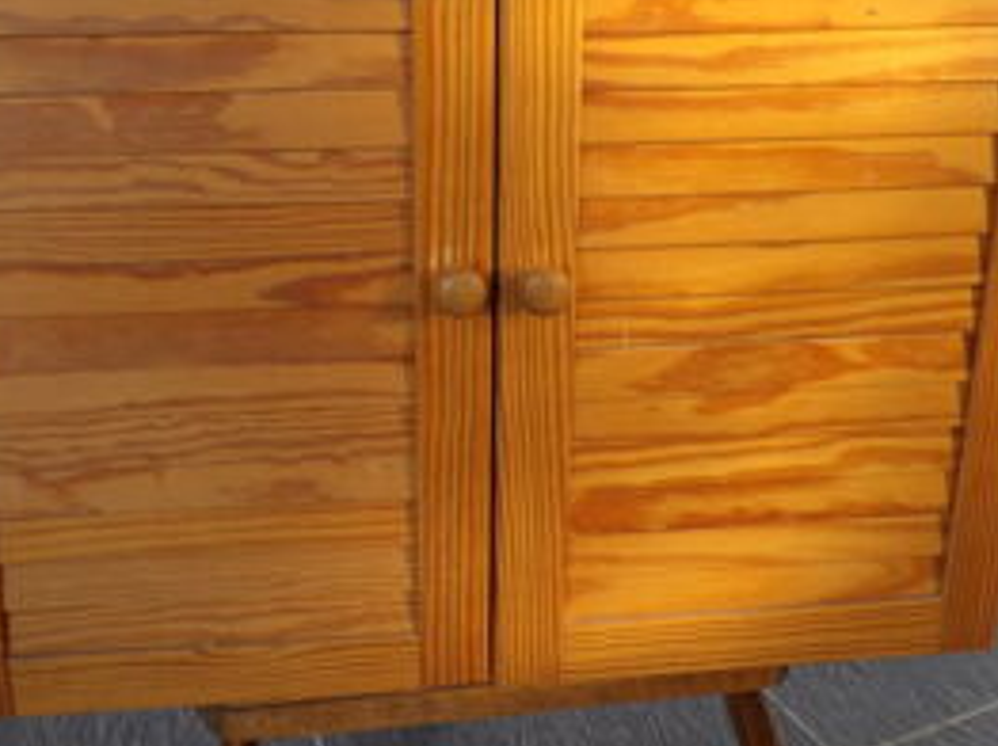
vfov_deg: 32.5
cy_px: 244
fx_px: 1267
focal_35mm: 44
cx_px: 453
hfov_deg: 42.9
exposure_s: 1/42
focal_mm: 4.3
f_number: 3.2
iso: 100
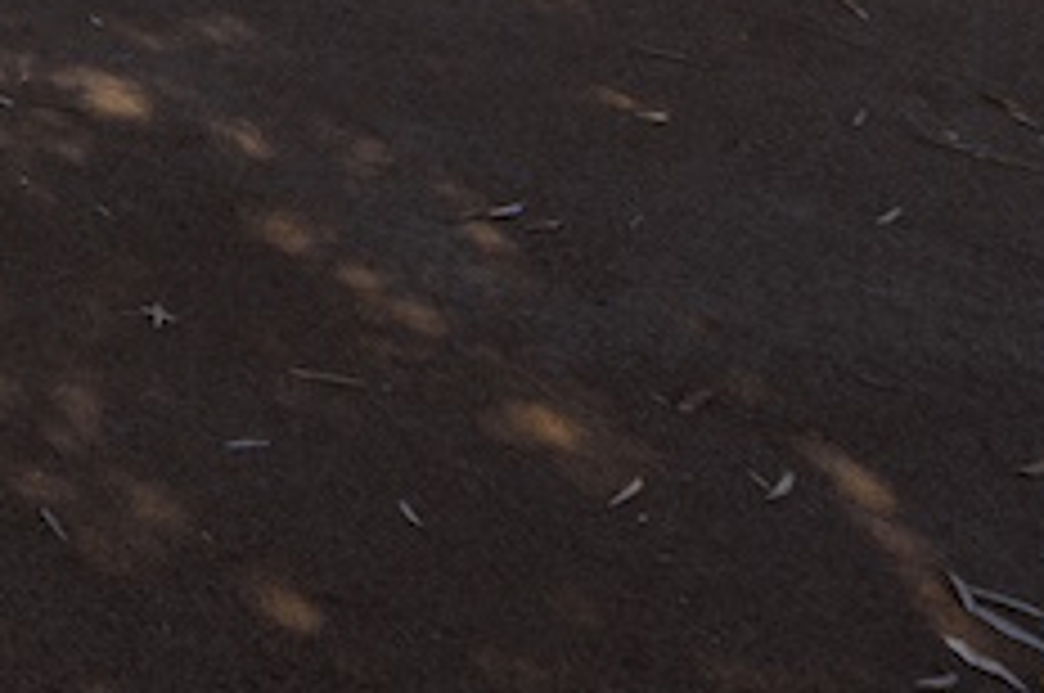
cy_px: -1143
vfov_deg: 11.7
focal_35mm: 87
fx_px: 2519
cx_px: -1300
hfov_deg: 15.6
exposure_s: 1/160
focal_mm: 14
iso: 100
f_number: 11
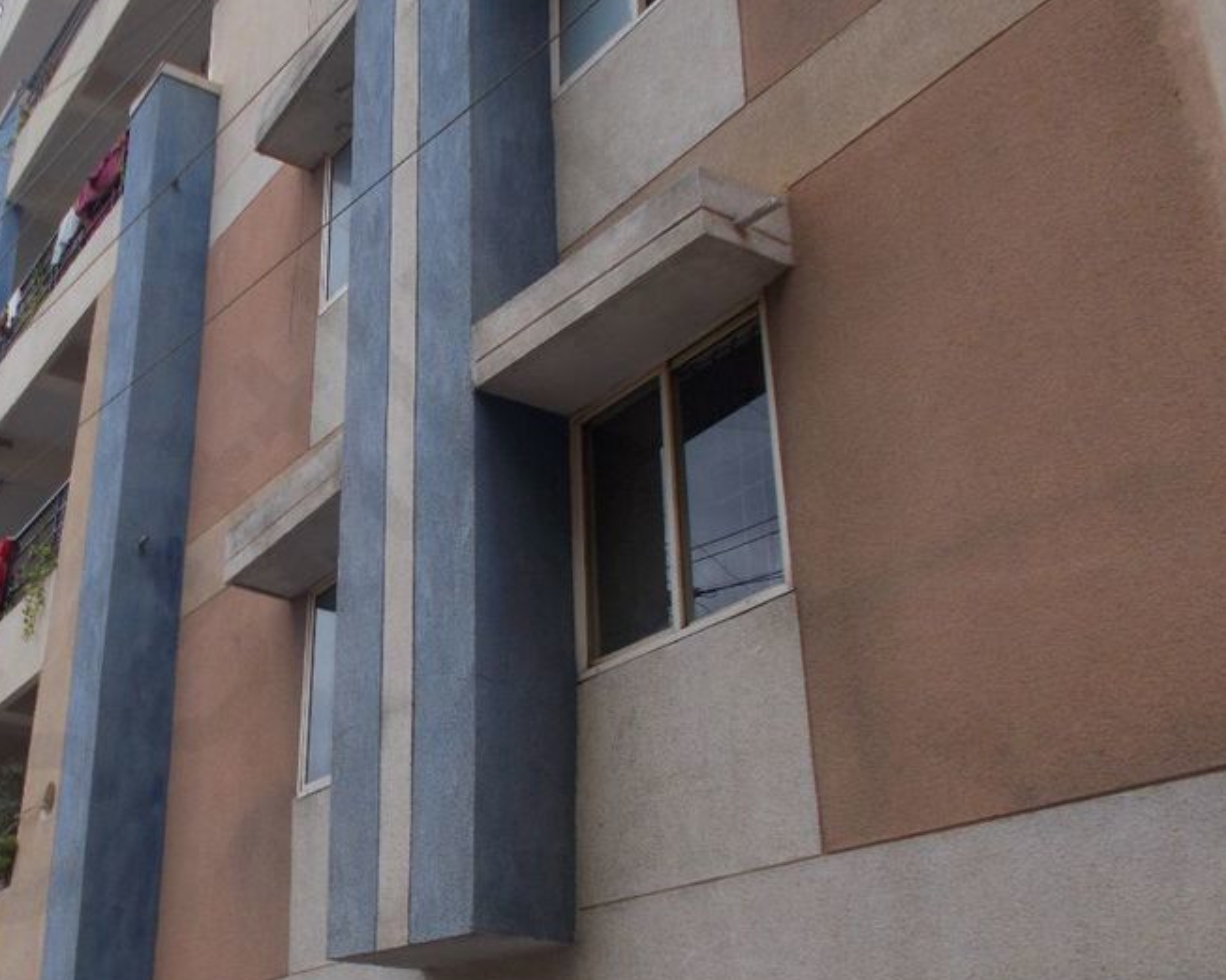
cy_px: 535
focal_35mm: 42
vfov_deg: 35.6
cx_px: 282
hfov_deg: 42.3
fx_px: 1524
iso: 80
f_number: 8
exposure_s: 1/100
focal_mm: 4.6
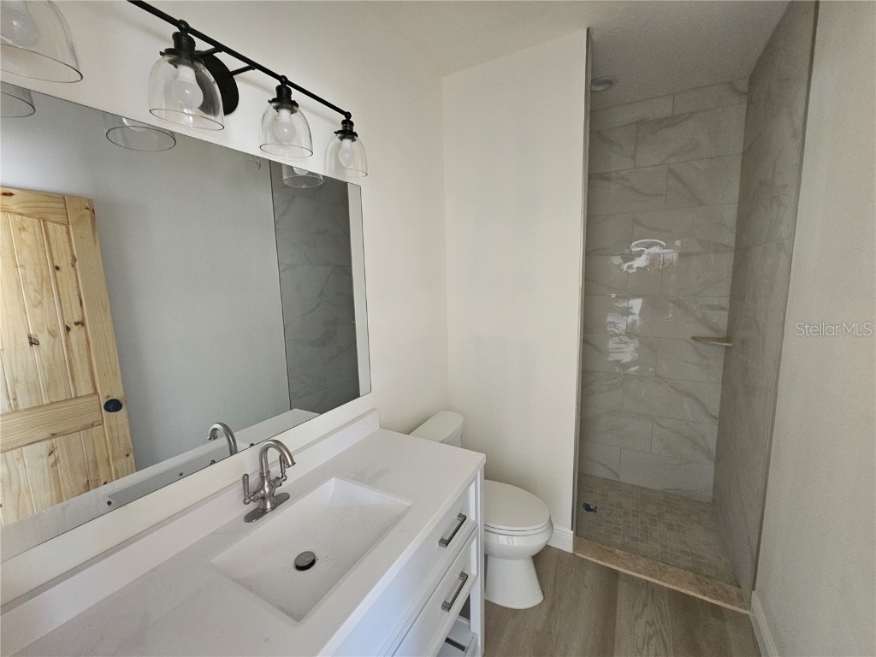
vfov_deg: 89.9
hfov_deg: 106.2
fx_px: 329
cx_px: 438
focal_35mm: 13
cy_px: 328
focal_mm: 2.2
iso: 400
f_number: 2.2
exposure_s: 1/30
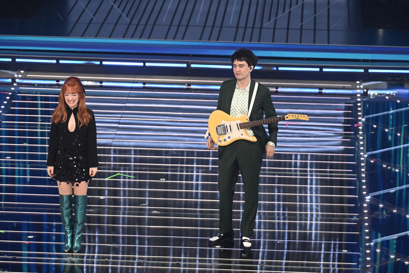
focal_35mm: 180
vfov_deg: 7.6
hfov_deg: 11.4
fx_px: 2045
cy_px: 136
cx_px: 204
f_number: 4
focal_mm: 180
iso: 4000
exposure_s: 1/320
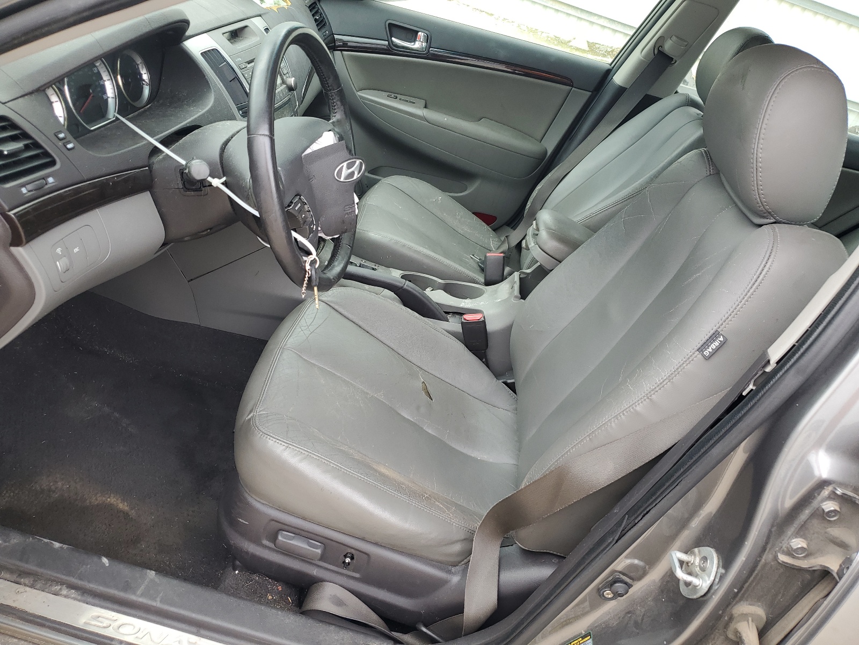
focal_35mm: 26
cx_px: 430
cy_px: 322
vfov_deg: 53.1
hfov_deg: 67.3
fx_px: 645
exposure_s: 1/145
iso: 50
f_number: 1.5
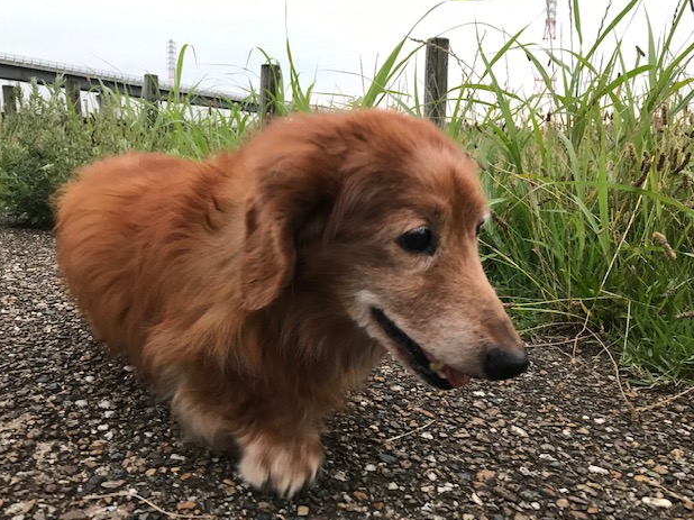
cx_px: 336
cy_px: 266
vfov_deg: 48.2
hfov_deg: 61.7
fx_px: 581
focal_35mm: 29
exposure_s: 1/30
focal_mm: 3.99
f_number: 1.8
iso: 32
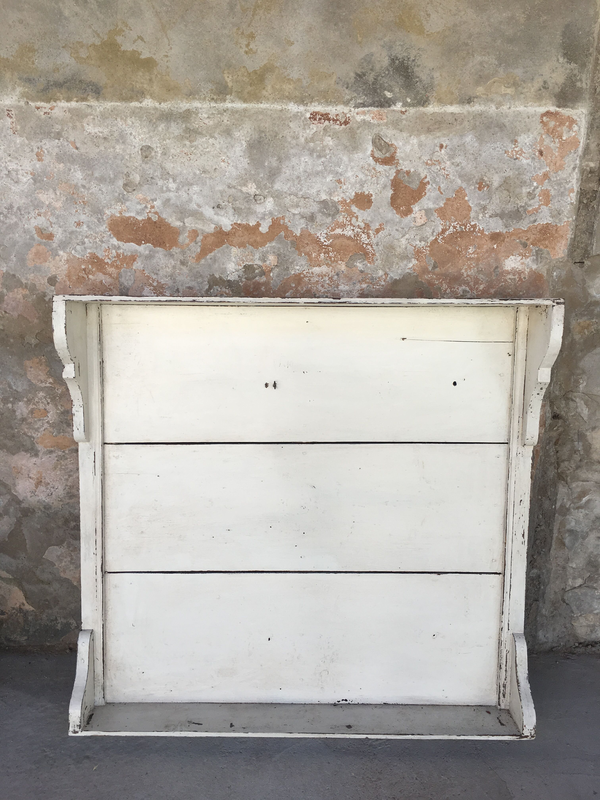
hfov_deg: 48.2
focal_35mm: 29
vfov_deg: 61.7
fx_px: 670
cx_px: 300
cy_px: 400
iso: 25
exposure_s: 1/262
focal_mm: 4.15
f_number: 2.2
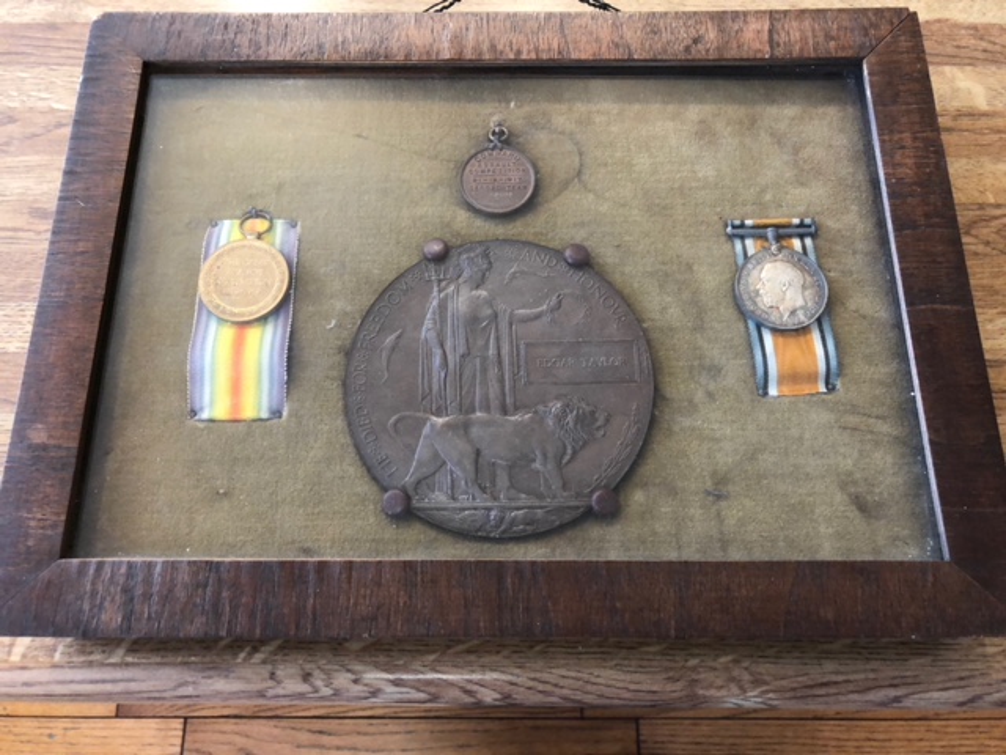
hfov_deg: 63.4
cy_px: 378
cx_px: 503
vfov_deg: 49.7
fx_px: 814
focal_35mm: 28
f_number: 1.8
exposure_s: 1/60
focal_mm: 3.99
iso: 160
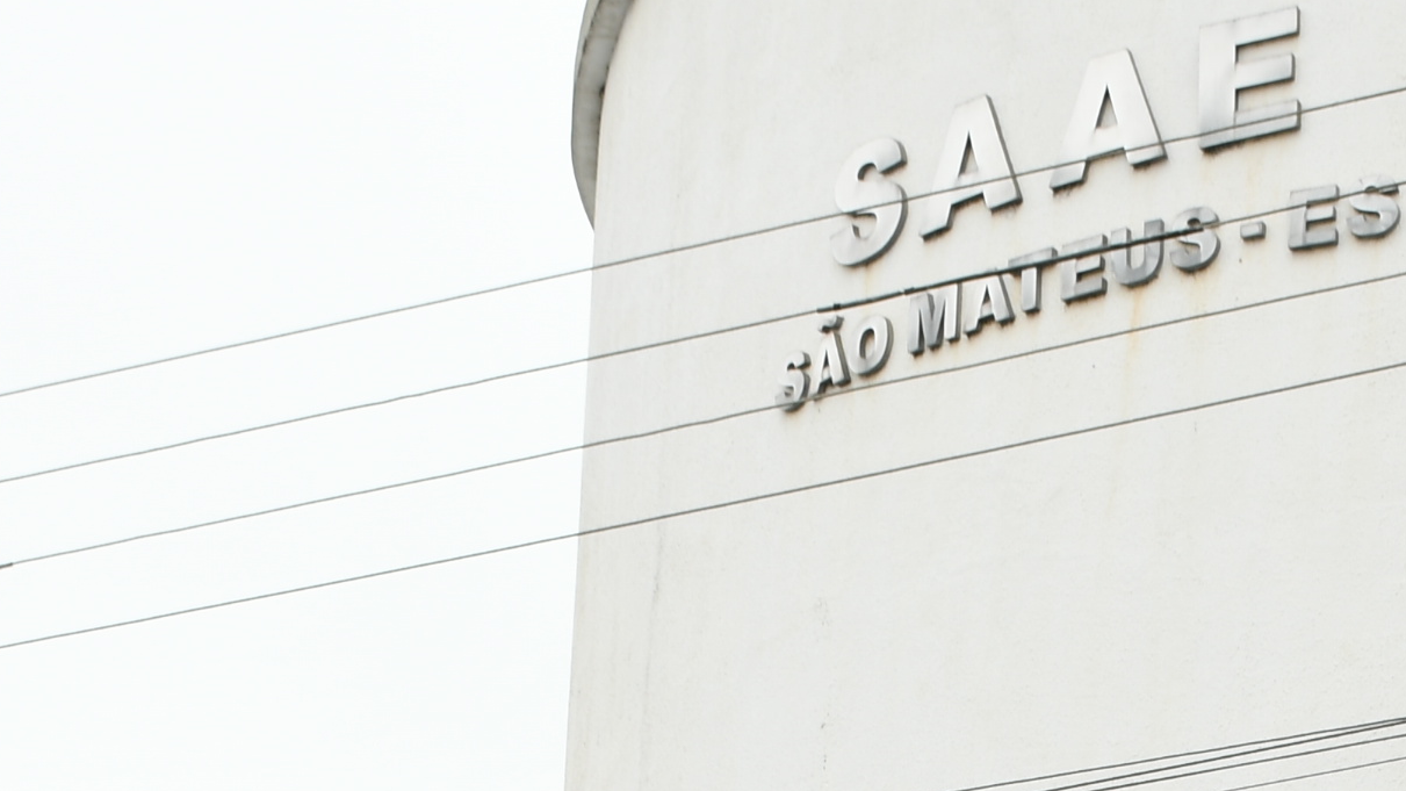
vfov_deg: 8.9
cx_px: 1069
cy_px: 1502
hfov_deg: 16.4
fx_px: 4846
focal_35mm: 130
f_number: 8
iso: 100
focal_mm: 24
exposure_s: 1/100
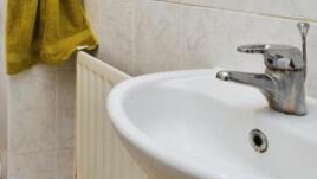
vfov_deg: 26.2
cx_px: -14
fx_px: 345
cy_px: -30
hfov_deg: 41.5
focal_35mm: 41
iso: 500
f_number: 7.1
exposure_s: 1/30
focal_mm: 16
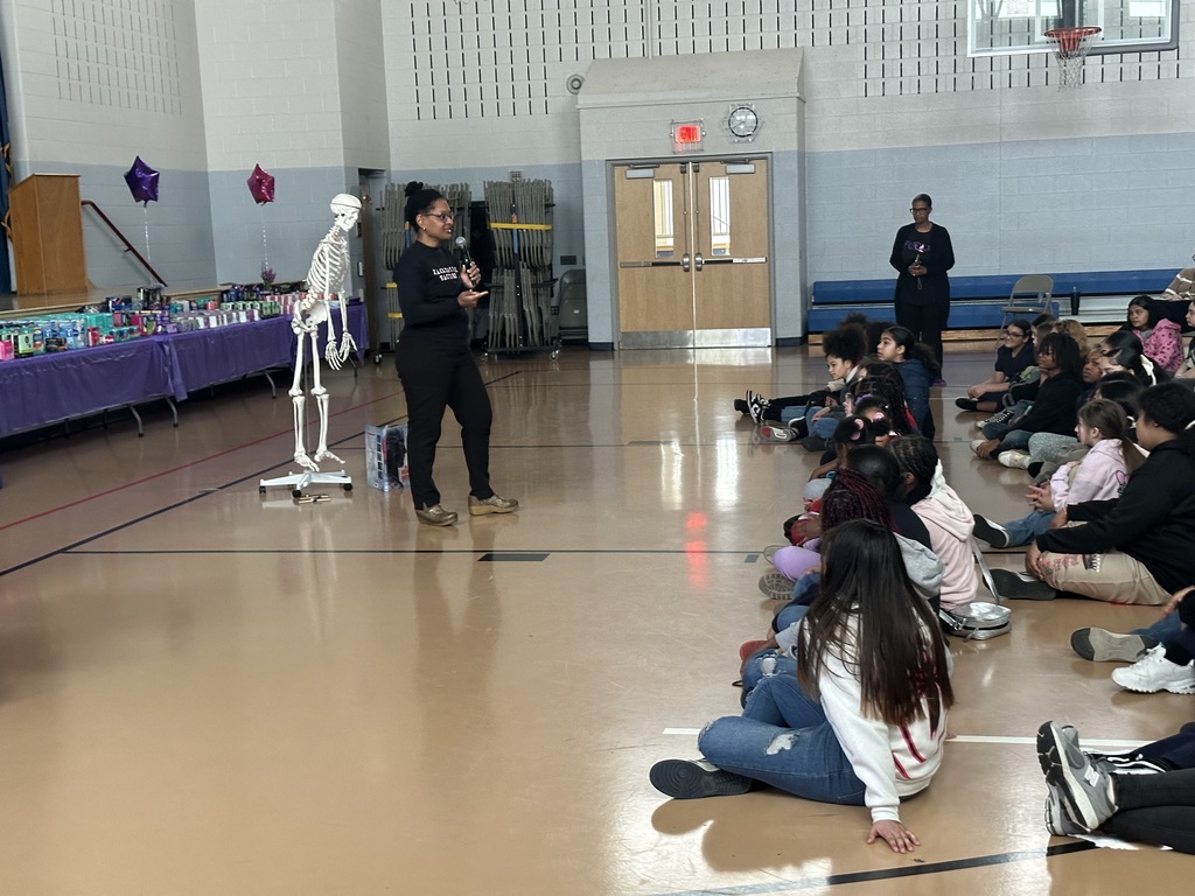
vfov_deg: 30.3
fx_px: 1657
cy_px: 448
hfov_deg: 39.7
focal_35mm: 48
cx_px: 598
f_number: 1.78
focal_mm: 6.86
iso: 400
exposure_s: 1/40
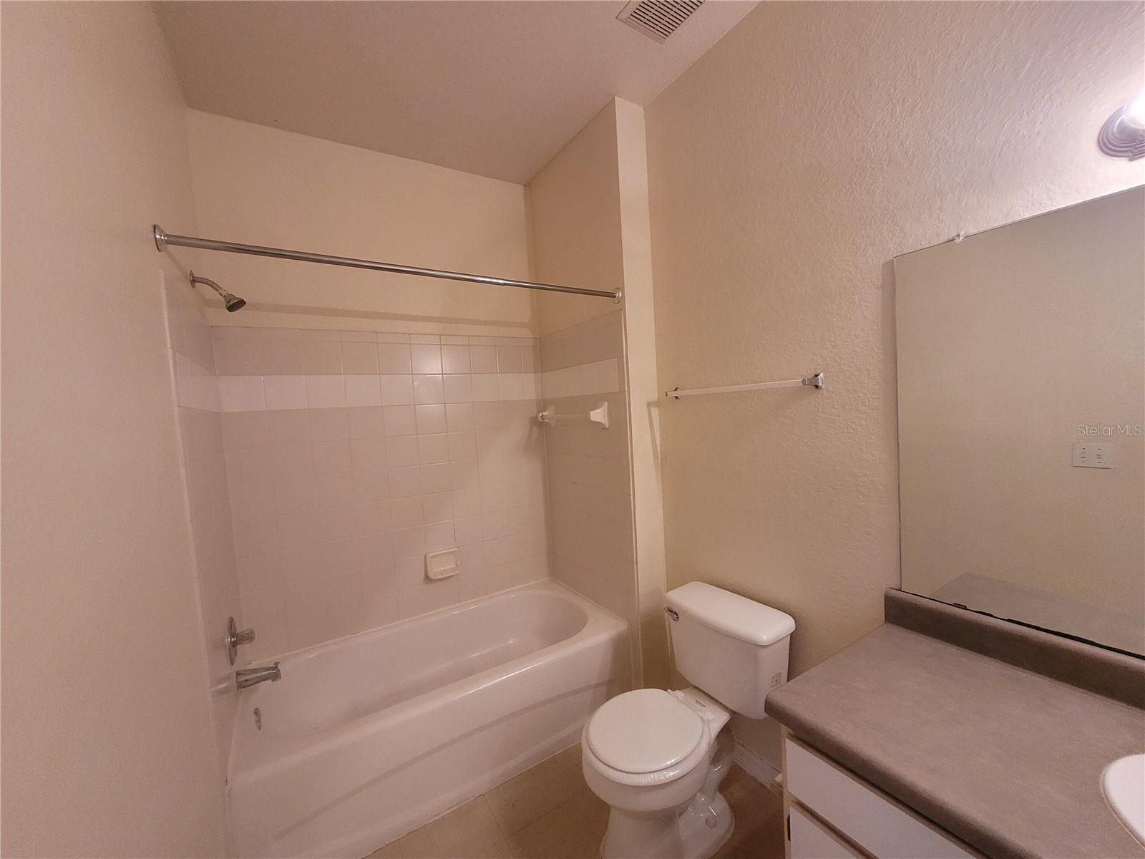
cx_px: 572
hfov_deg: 106.2
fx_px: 430
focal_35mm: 13
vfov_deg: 89.9
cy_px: 430
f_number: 2.2
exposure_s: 1/60
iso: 320
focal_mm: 1.74
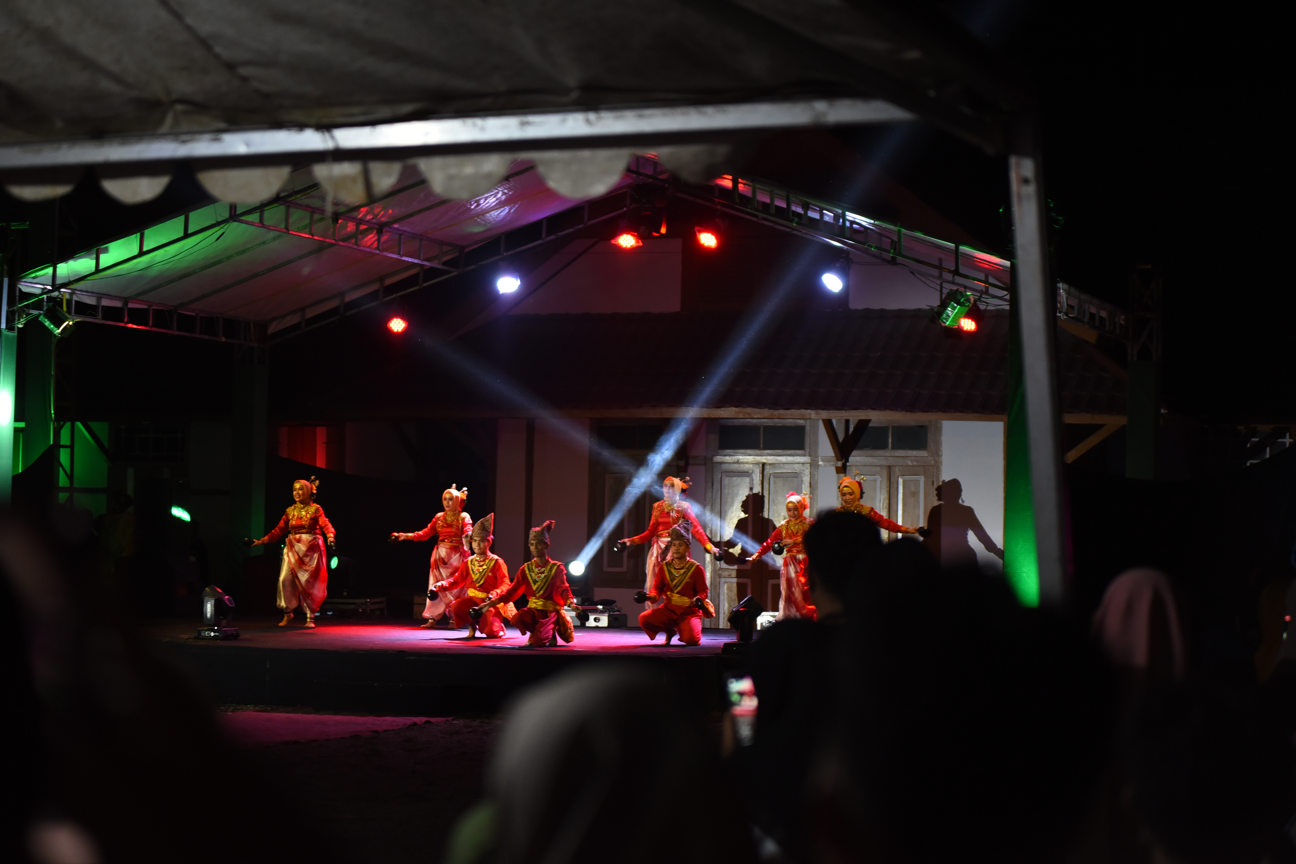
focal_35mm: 70
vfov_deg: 19.5
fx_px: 2520
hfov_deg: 28.8
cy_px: 432
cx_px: 648
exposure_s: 1/160
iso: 2000
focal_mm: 70
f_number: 2.8
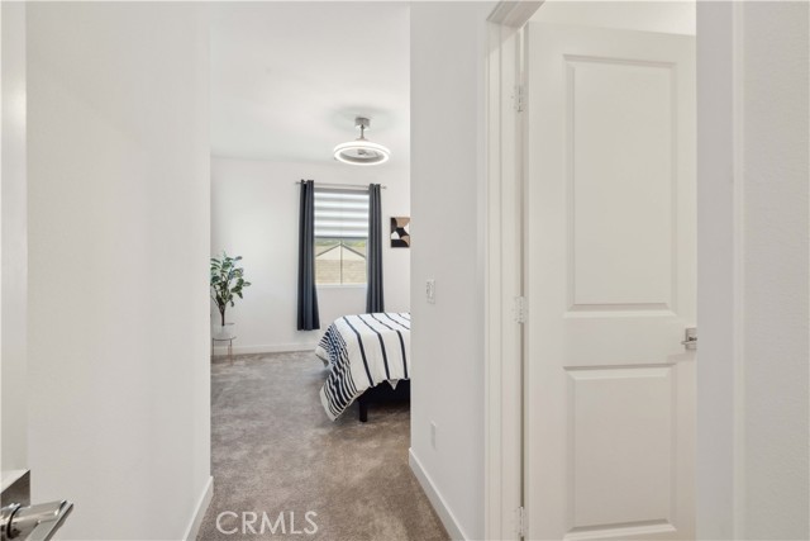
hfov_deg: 96.7
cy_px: 270
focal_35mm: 16
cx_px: 405
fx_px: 360
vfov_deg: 73.8
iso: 800
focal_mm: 16
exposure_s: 1/8
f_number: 11
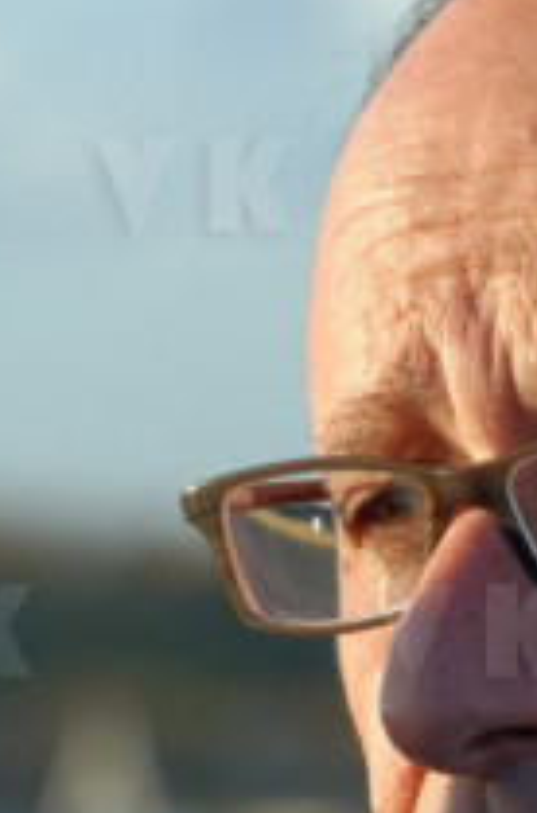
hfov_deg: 2.0
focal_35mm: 689
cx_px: 730
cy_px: 720
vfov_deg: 3.0
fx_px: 15518
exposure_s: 1/200
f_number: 8
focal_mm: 160
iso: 250
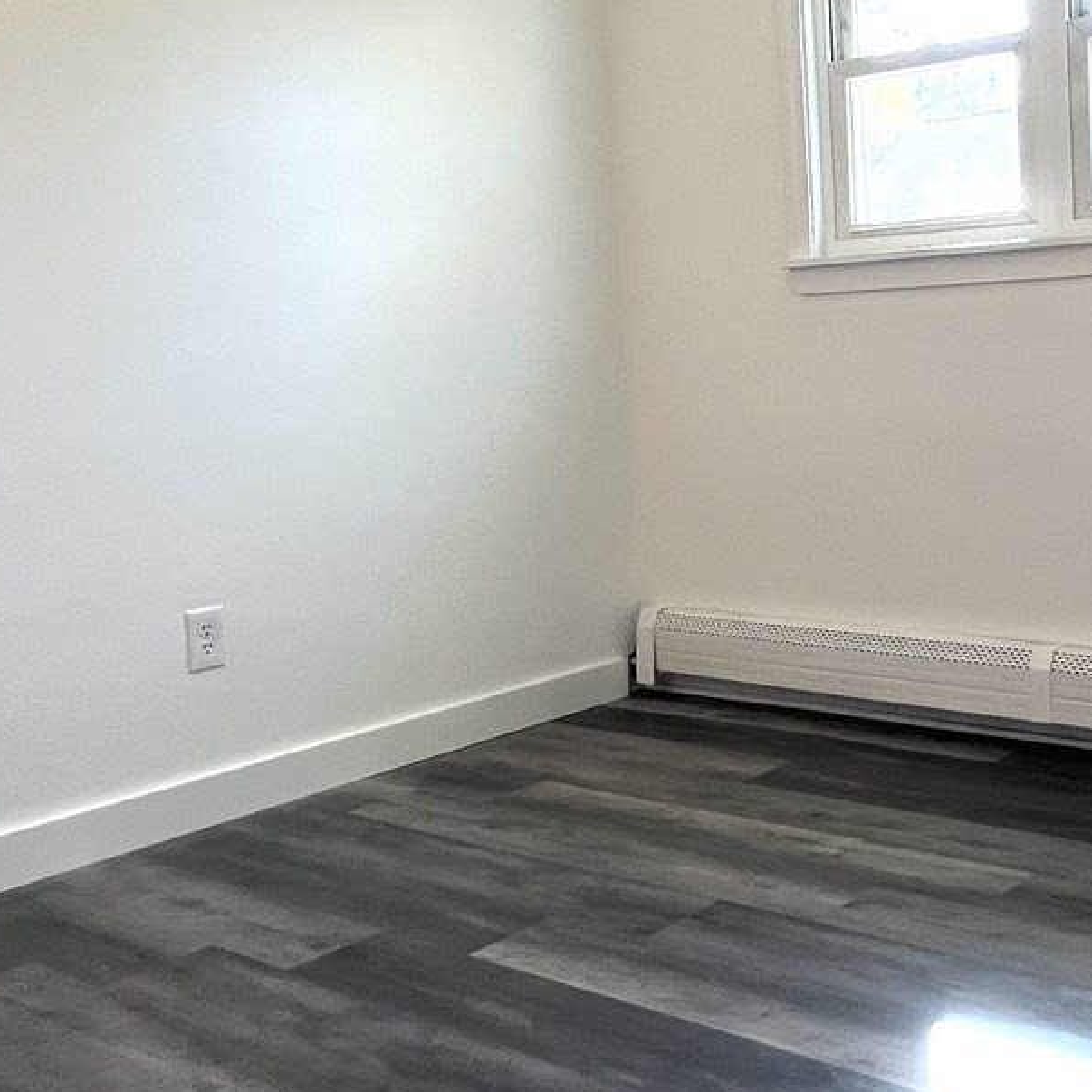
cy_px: 391
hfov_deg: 41.0
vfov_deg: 42.4
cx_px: 873
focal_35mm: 39
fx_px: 1392
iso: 80
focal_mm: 1.57
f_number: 1.8
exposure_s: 1/120
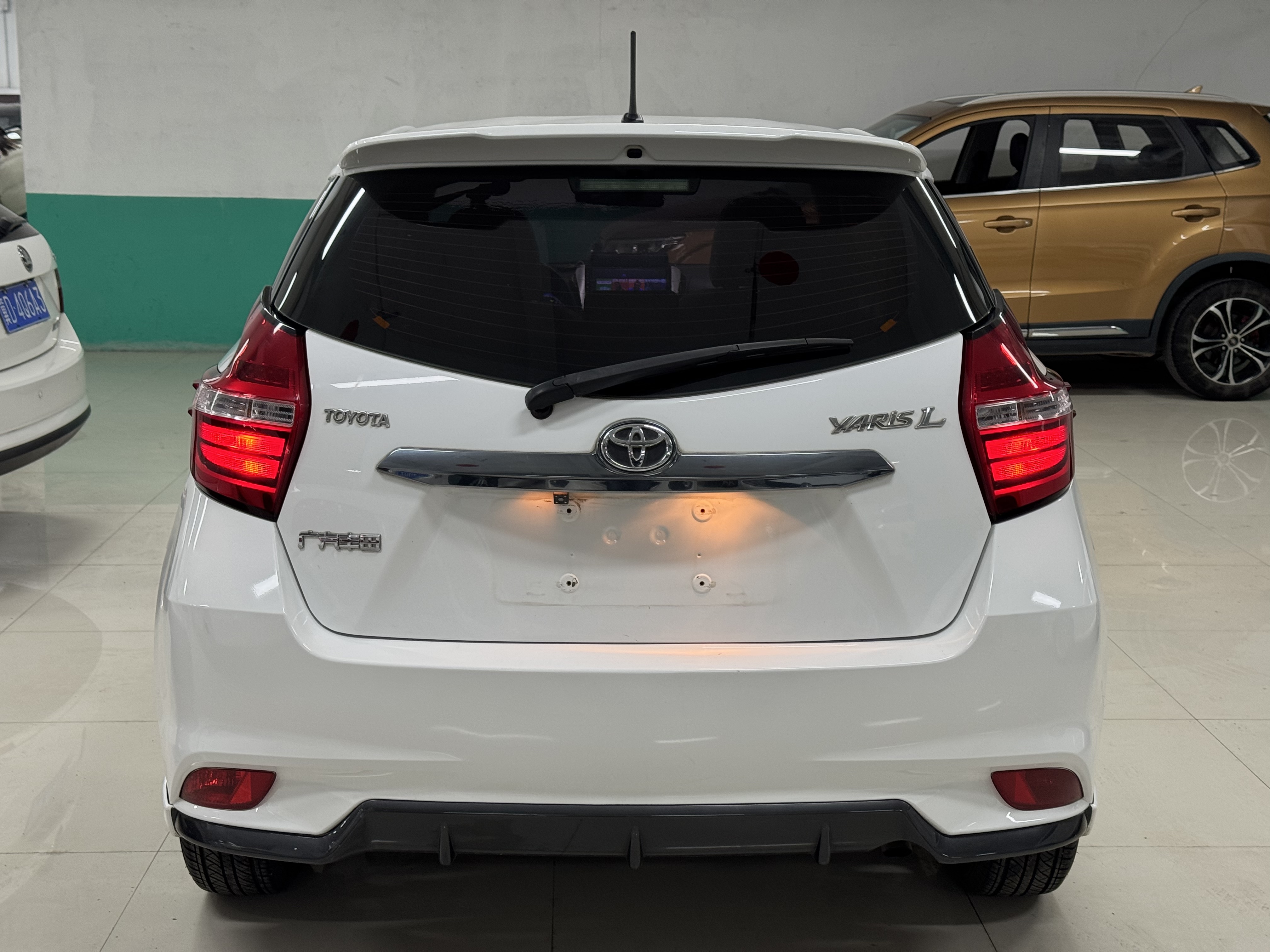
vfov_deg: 30.3
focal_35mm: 48
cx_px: 635
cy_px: 476
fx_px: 1761
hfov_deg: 39.7
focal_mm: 6.76
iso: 80
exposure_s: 1/50
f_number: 1.78
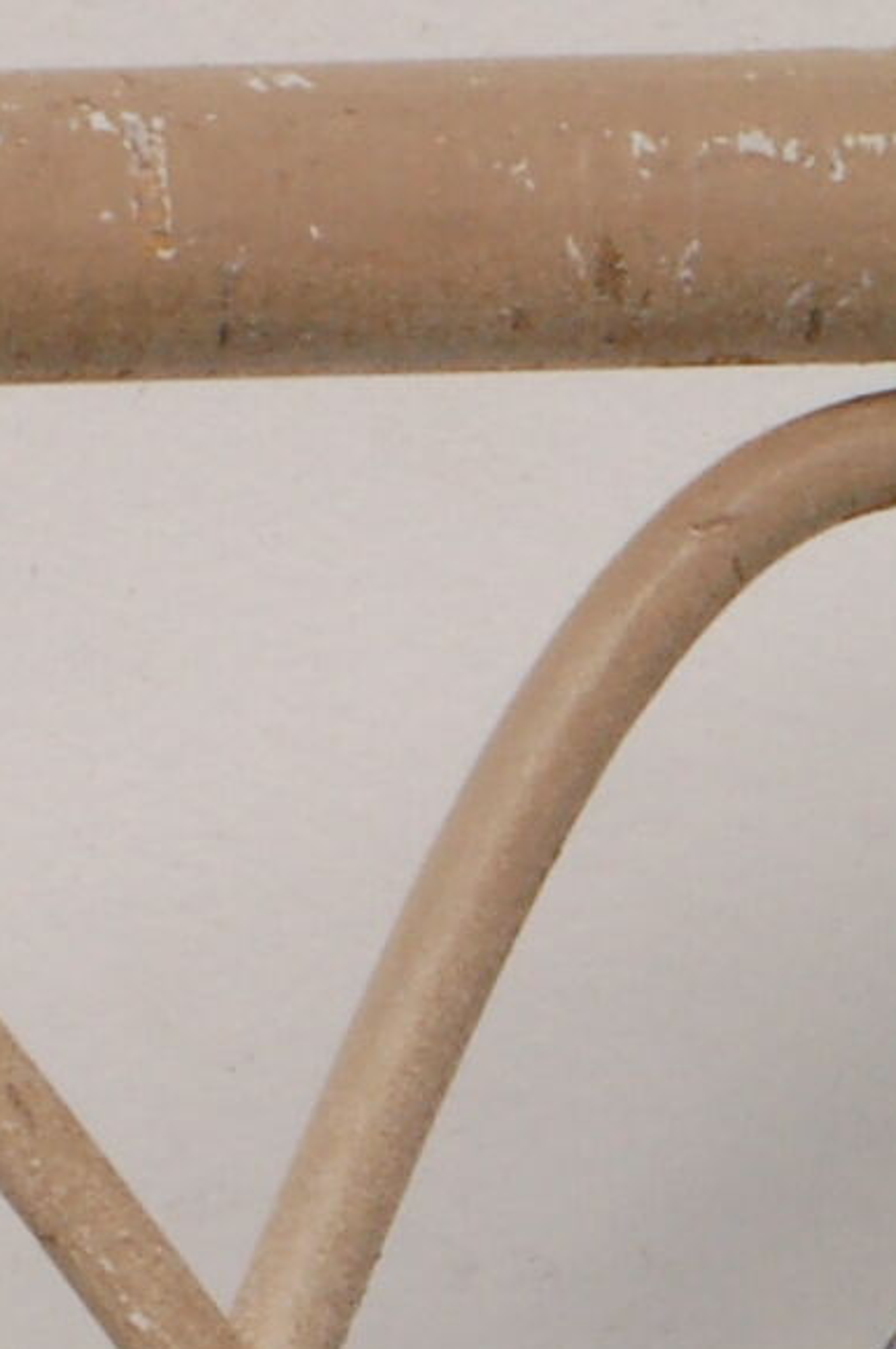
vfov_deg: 2.1
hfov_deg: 1.4
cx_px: 2065
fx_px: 36545
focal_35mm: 977
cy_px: 2558
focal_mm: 125
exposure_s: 1/6
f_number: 29
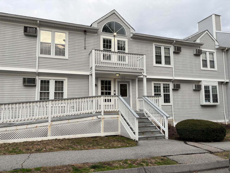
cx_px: 115
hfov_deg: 67.3
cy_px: 86
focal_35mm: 26
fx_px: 173
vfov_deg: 53.1
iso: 50
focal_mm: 5.96
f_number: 1.6
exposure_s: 1/539
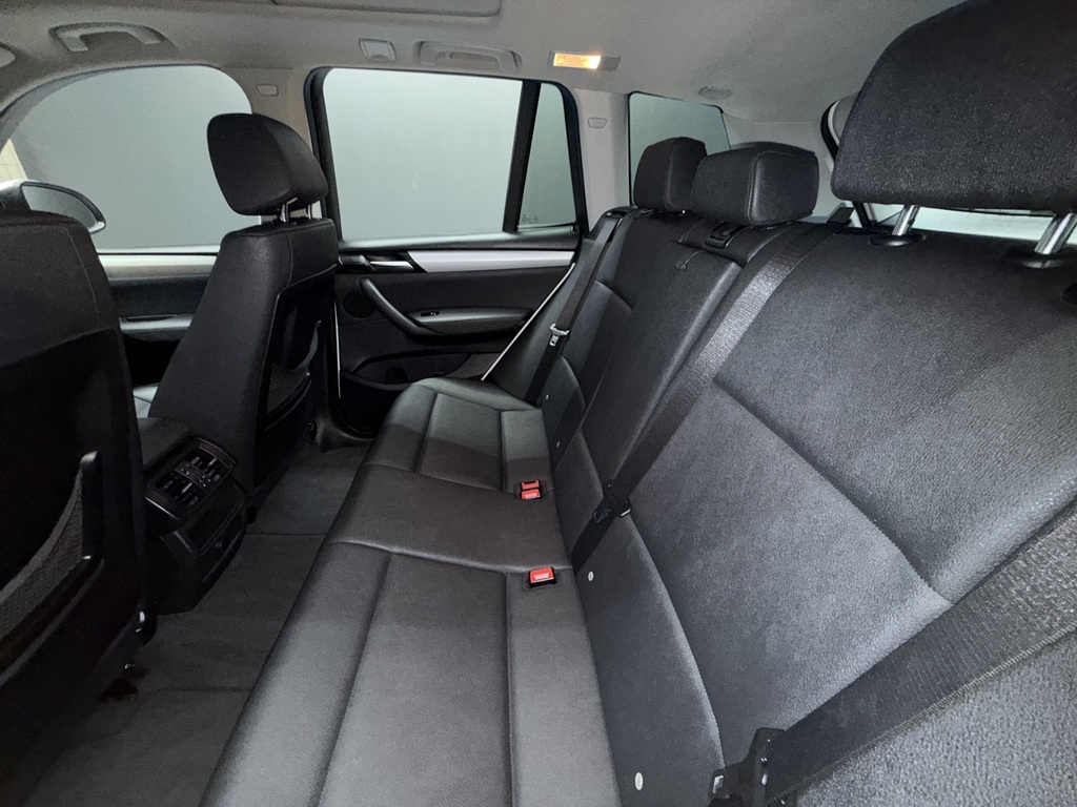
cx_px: 538
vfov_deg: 85.7
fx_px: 436
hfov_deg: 102.1
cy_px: 404
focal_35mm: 14
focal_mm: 2.22
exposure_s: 1/25
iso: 250
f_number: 2.2
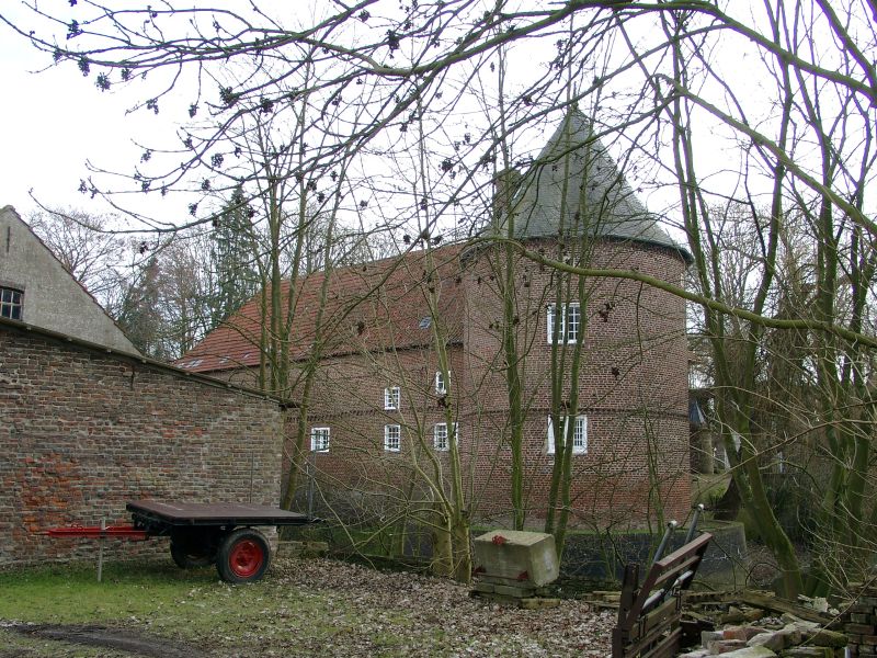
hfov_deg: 52.6
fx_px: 887
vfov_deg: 40.7
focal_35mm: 35
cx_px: 438
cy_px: 329
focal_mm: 7.39
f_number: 4
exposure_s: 1/164
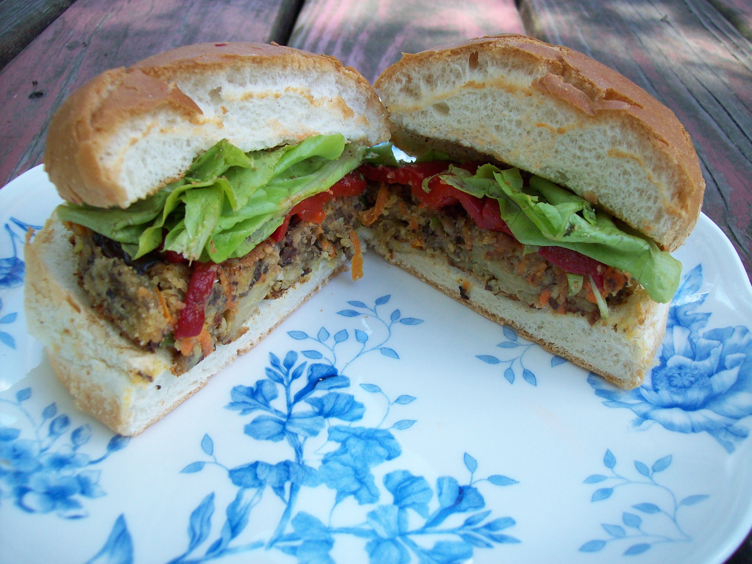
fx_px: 782
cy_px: 282
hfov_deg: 51.4
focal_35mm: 36
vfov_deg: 39.7
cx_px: 376
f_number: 2.7
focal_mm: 6
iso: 80
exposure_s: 1/142
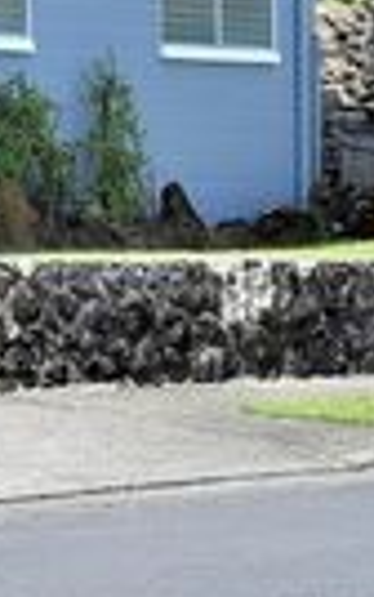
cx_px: -557
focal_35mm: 137
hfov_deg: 8.6
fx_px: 2229
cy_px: -105
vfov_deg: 14.8
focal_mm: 24
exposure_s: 1/320
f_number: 9
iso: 200
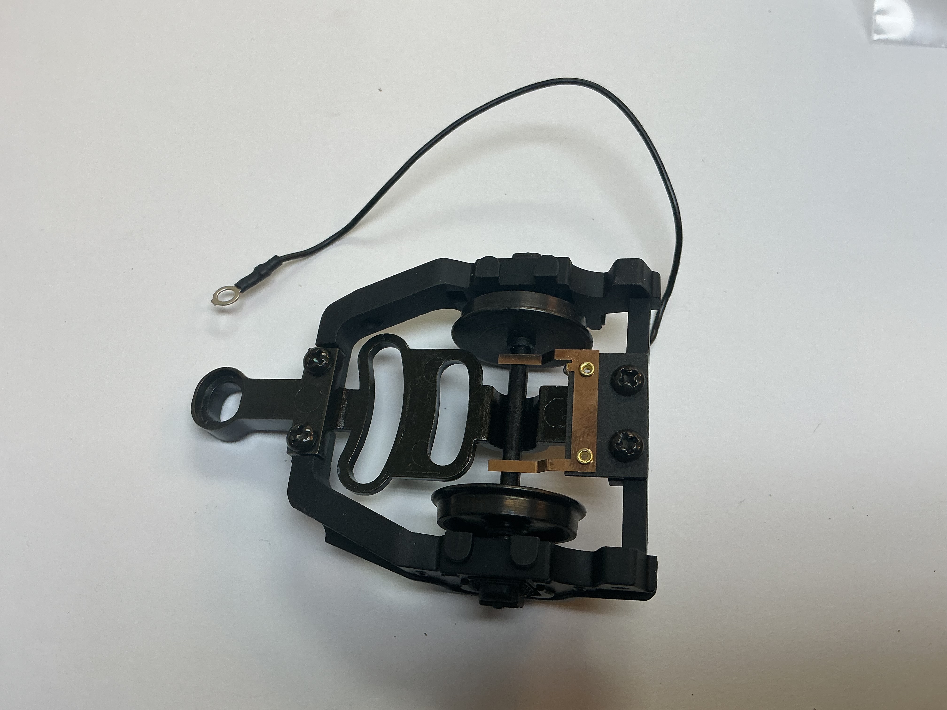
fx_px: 793
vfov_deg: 48.2
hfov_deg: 61.7
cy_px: 355
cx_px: 474
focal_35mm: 29
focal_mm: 3
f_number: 1.8
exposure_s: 1/120
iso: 32
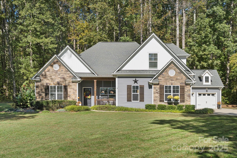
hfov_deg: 48.5
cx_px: 118
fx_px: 263
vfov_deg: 33.4
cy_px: 79
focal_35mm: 40
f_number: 5
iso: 100
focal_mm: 40
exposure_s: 1/800
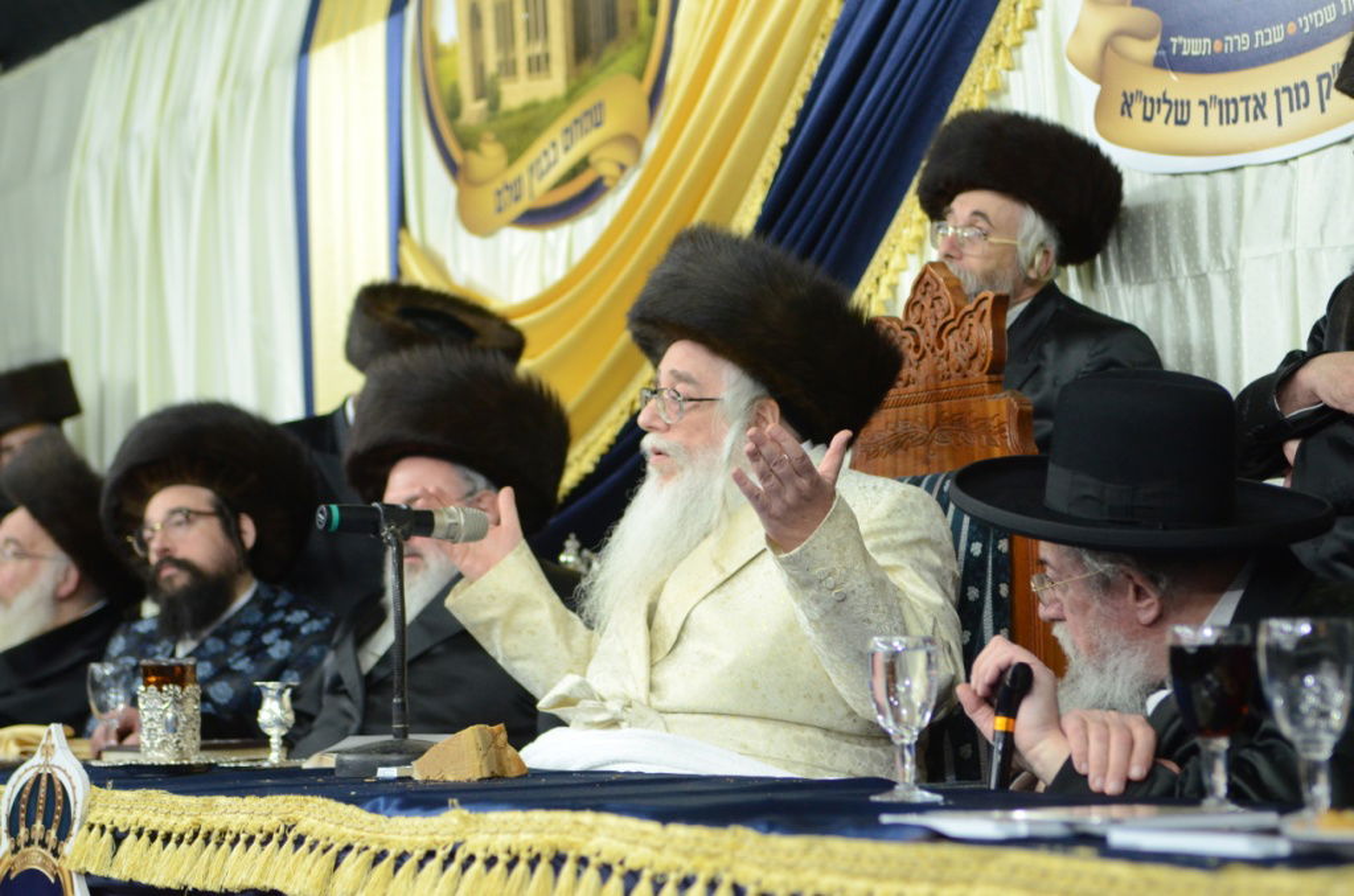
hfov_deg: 24.7
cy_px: 448
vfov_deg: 16.5
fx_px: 3096
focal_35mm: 82
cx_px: 677
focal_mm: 55
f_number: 3.2
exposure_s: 1/100
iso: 2000
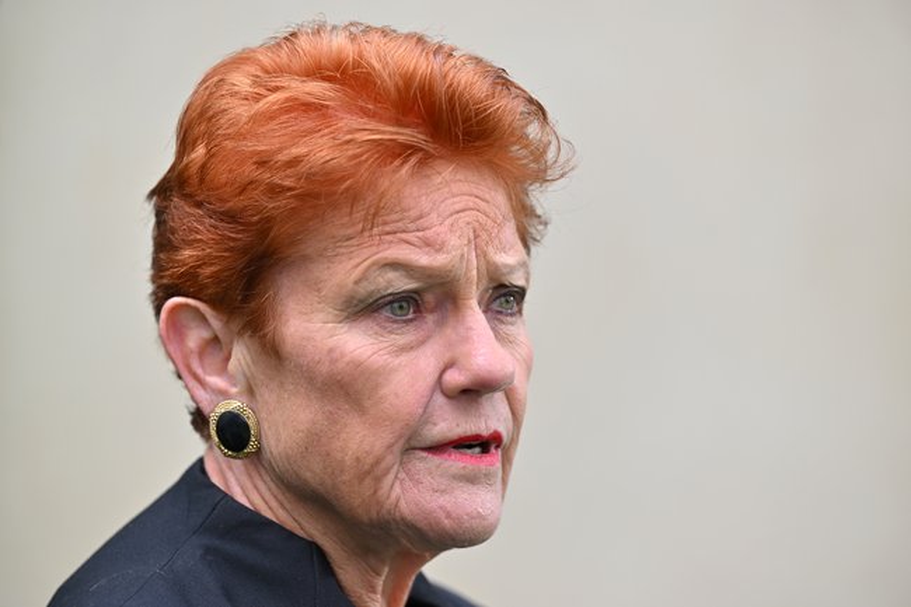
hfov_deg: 11.4
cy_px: 304
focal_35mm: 180
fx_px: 4554
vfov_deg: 7.6
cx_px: 456
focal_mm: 180
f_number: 3.5
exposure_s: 1/320
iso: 125
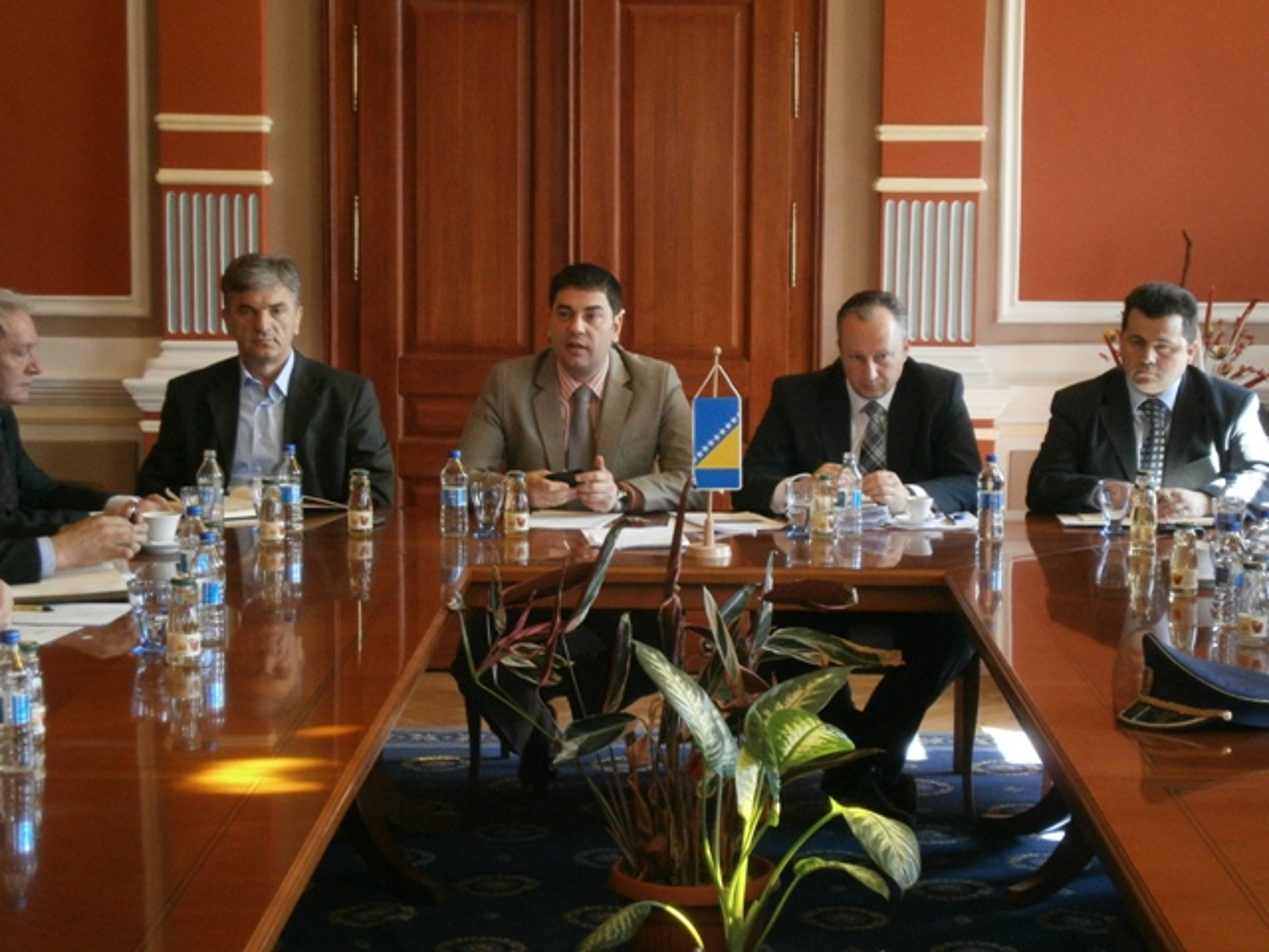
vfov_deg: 20.2
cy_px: 476
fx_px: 2676
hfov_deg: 26.7
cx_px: 634
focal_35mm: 73
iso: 500
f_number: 4.4
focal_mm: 13
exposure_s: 1/50
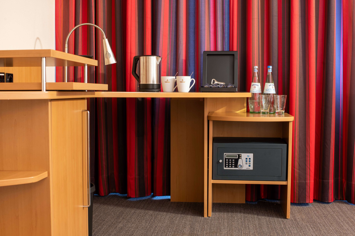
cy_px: 118
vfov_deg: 27.0
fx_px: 493
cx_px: 178
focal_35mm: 50
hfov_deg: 39.6
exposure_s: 13
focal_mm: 50
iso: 125
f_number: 9
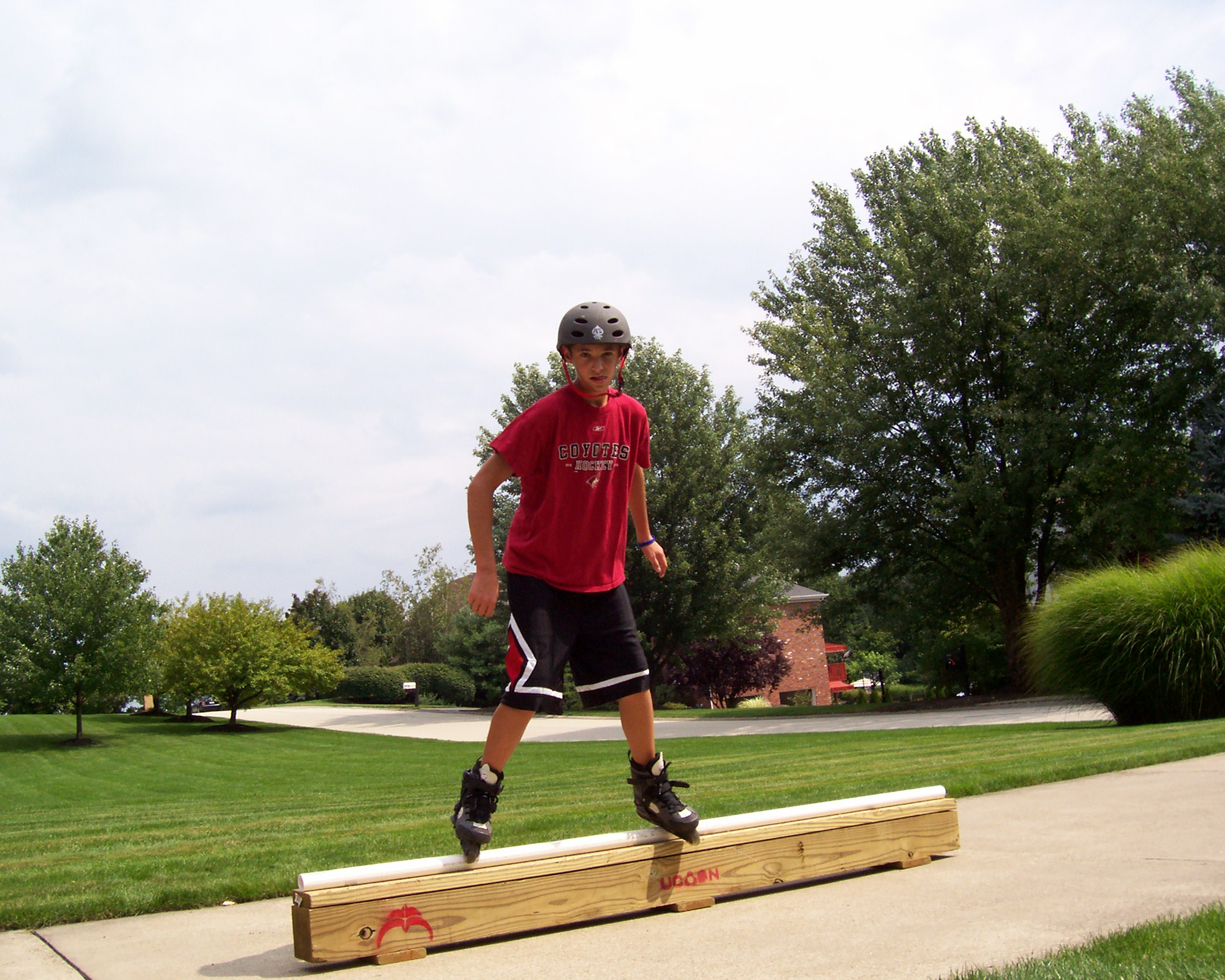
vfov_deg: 41.2
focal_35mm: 36
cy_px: 493
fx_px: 1305
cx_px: 588
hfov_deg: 50.3
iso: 80
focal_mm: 5.6
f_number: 5.1
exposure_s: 1/456
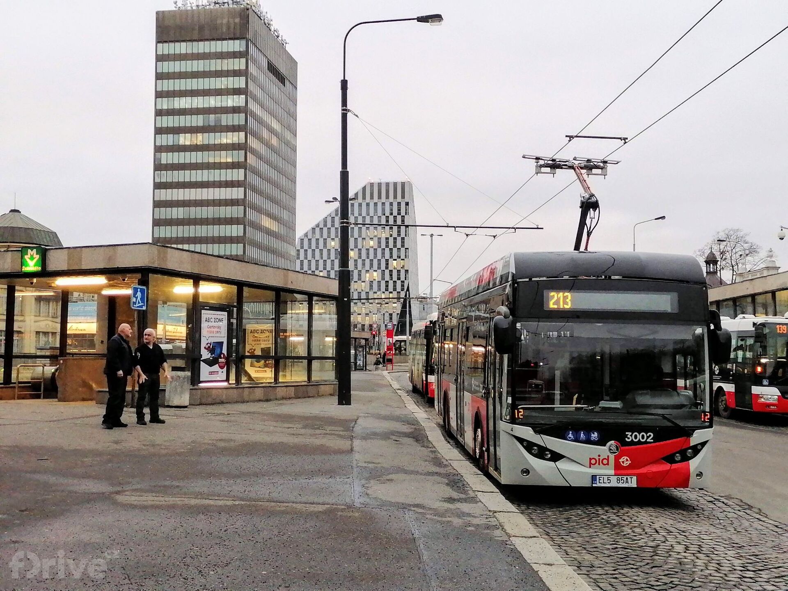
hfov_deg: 42.1
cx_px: 394
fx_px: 1024
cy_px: 296
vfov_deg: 32.2
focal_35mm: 45
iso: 200
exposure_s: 3
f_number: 1.8
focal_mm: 5.3
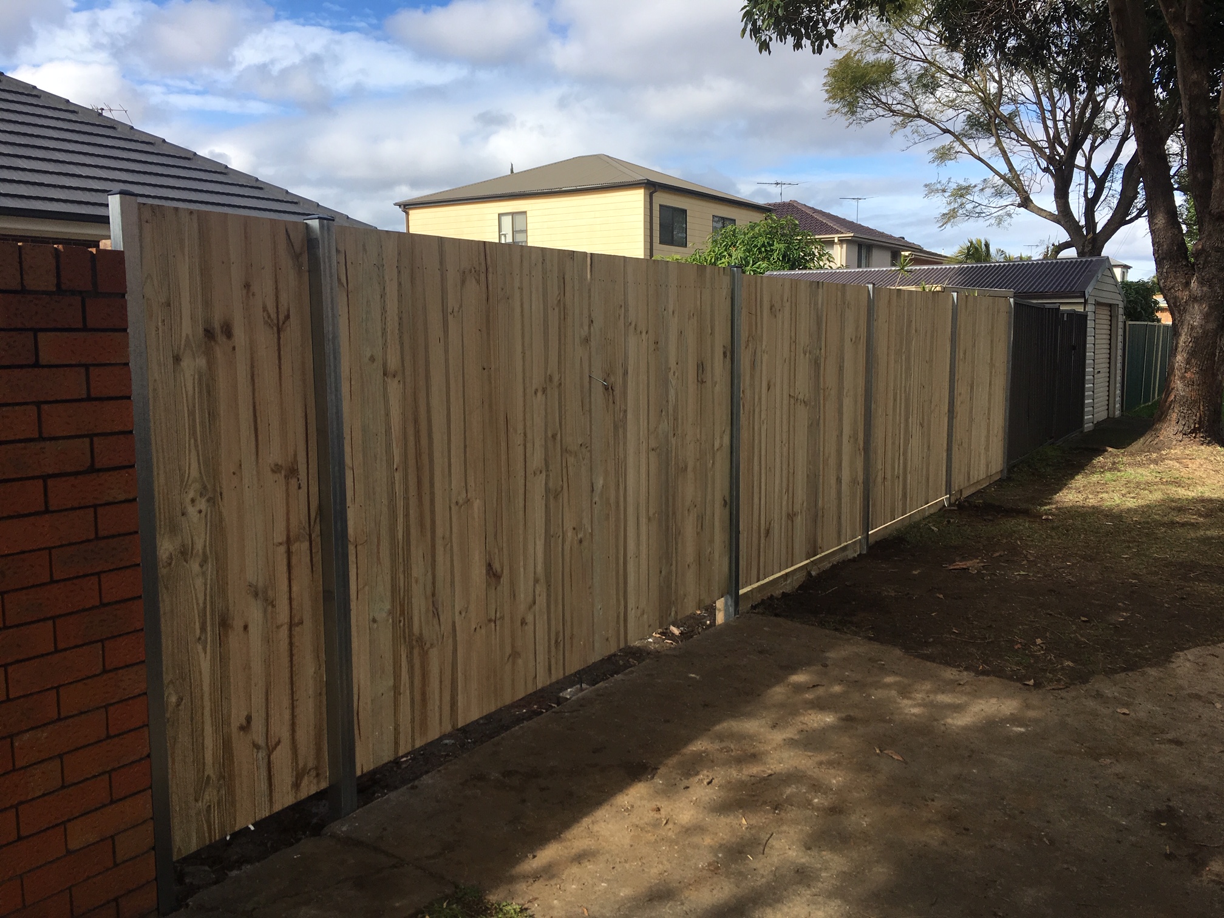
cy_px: 459
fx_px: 1025
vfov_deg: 48.2
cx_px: 612
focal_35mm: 29
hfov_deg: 61.7
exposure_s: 1/1183
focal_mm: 4.15
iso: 25
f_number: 2.2
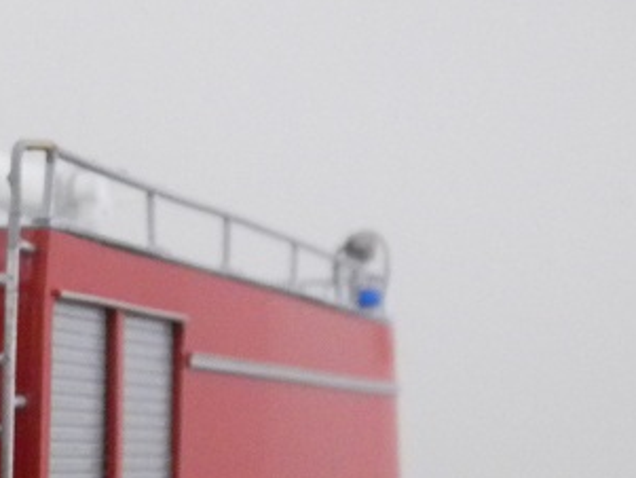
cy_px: 503
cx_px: -131
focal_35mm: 93
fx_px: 1709
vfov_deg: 15.5
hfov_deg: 19.8
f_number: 3.9
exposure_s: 1/46.8
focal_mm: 5
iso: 400
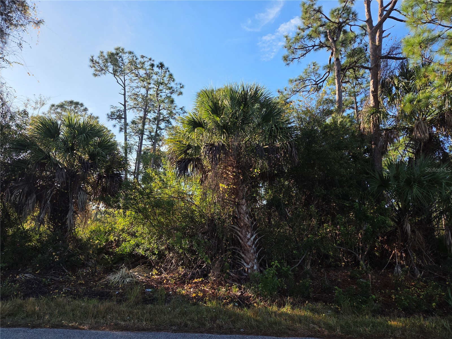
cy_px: 170
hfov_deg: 73.9
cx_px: 226
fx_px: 300
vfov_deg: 58.9
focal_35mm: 23
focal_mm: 5.4
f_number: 1.8
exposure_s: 1/2497
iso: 80
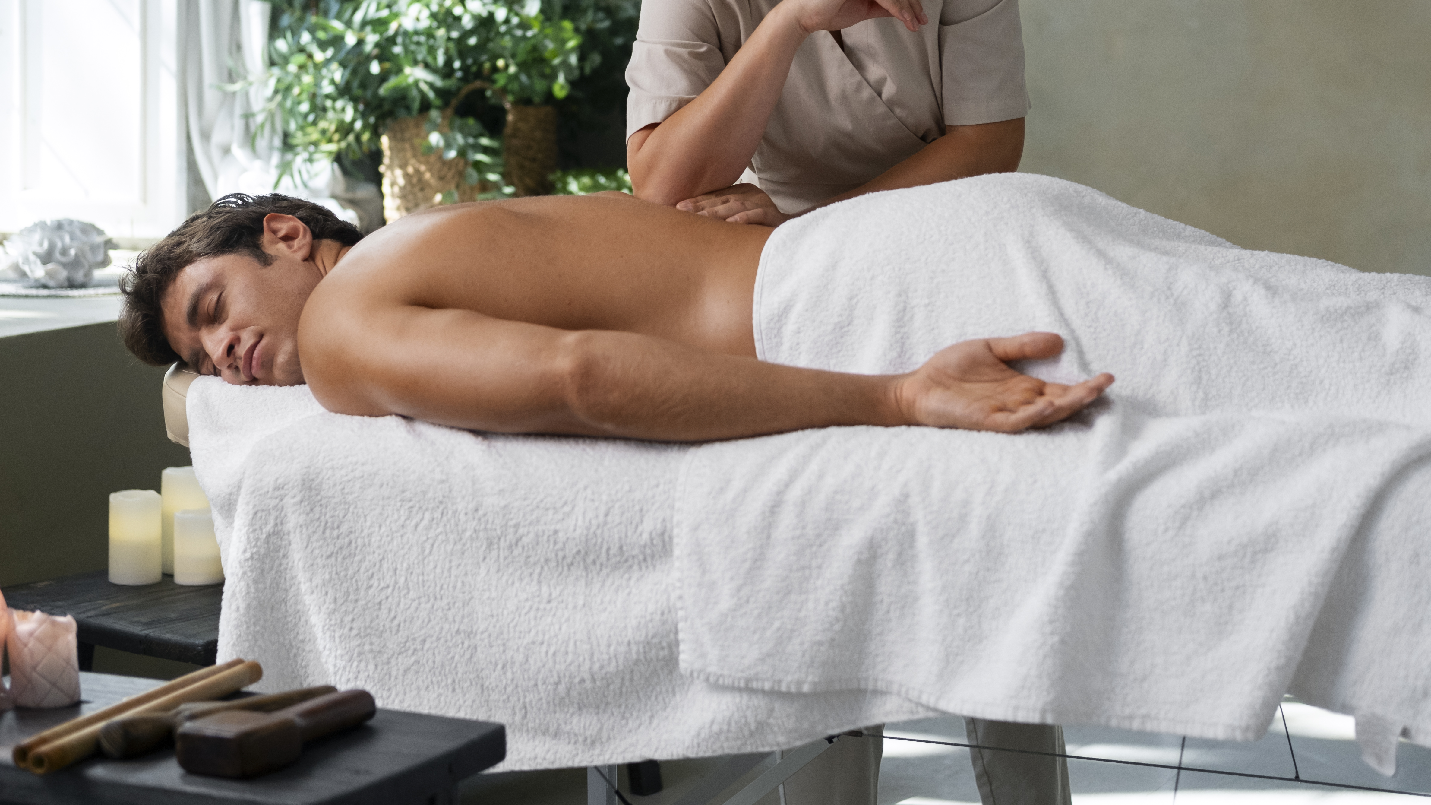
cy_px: 240
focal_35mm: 73
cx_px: 707
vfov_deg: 16.5
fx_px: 2770
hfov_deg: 29.0
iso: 640
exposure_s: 1/640
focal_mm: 35
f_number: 2
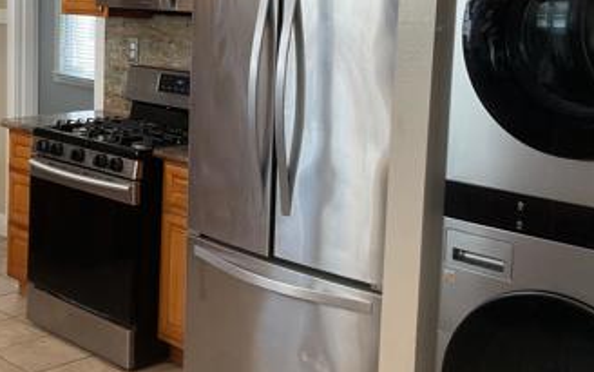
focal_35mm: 60
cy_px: 100
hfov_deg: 33.7
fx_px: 971
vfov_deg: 21.5
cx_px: 196
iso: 64
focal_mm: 3
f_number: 1.8
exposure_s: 1/60
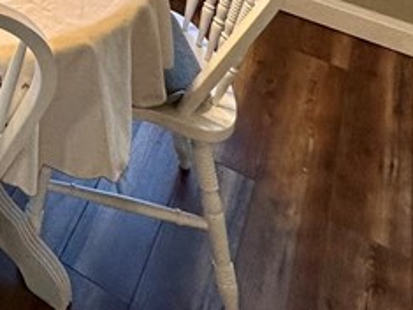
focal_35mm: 61
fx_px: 727
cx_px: -228
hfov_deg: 24.0
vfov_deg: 16.4
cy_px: -354
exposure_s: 1/120
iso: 100
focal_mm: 2.22
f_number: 2.2
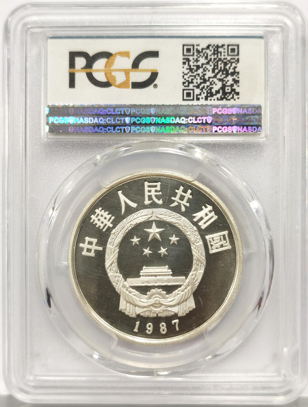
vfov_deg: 35.4
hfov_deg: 27.2
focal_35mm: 54
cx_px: 154
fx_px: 637
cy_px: 204
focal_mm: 5.56
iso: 100
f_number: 16
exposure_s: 1/100
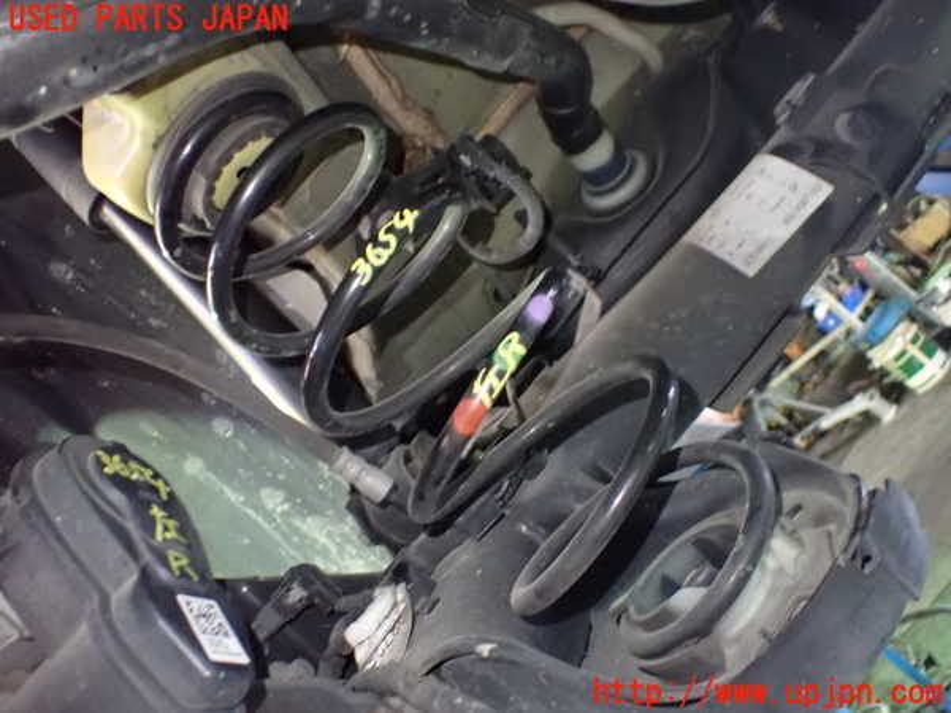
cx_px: 476
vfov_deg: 46.8
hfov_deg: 60.0
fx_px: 824
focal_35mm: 30
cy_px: 356
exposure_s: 1/30
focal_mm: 5.4
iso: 1600
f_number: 2.3
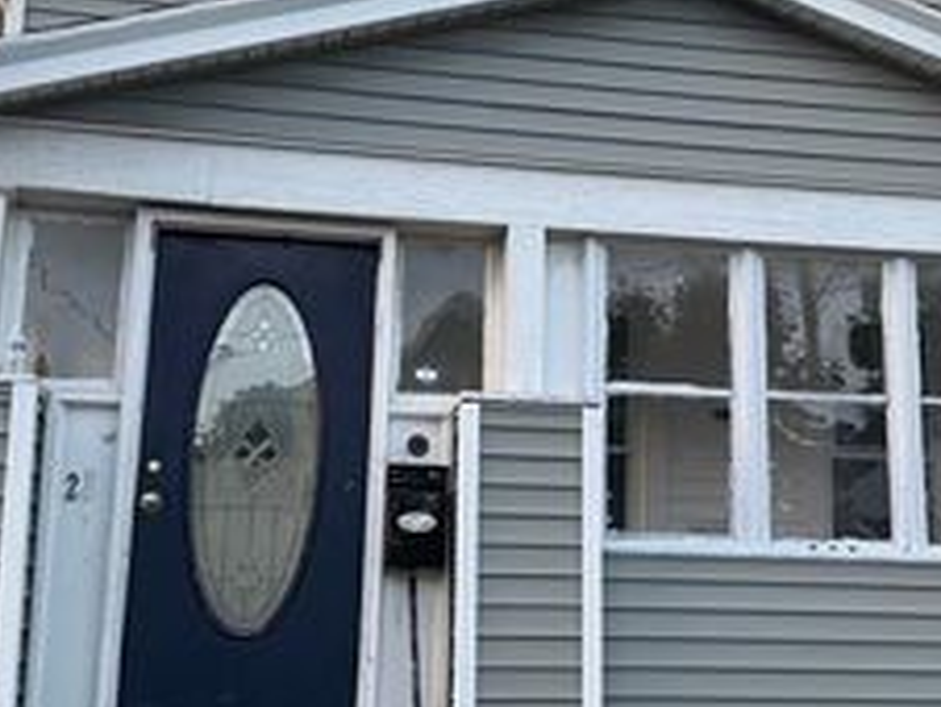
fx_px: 1442
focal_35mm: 53
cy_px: 306
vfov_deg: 27.5
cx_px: 591
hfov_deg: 35.9
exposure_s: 1/138
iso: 80
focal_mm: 6.76
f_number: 1.78
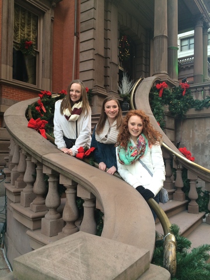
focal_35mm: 29
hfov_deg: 48.2
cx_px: 105
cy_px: 140
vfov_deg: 61.7
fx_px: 235
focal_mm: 4.15
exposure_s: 1/60
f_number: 2.2
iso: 40
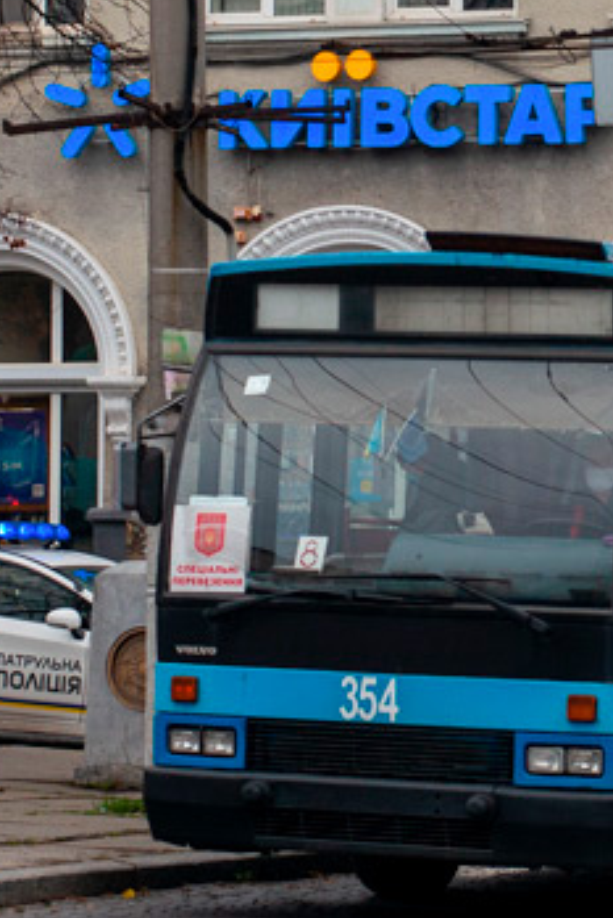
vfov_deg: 11.8
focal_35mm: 172
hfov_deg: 8.0
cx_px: 529
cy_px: 22
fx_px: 4388
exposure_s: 1/320
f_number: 3.5
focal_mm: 50
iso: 250
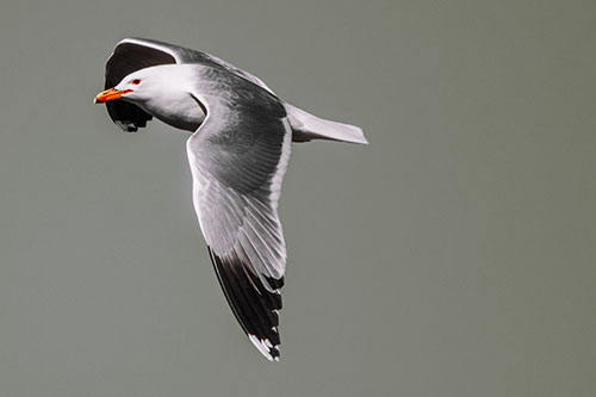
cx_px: 298
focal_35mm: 1100
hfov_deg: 1.9
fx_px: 18204
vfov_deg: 1.2
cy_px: 198
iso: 1250
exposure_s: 1/2500
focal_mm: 1100
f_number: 13
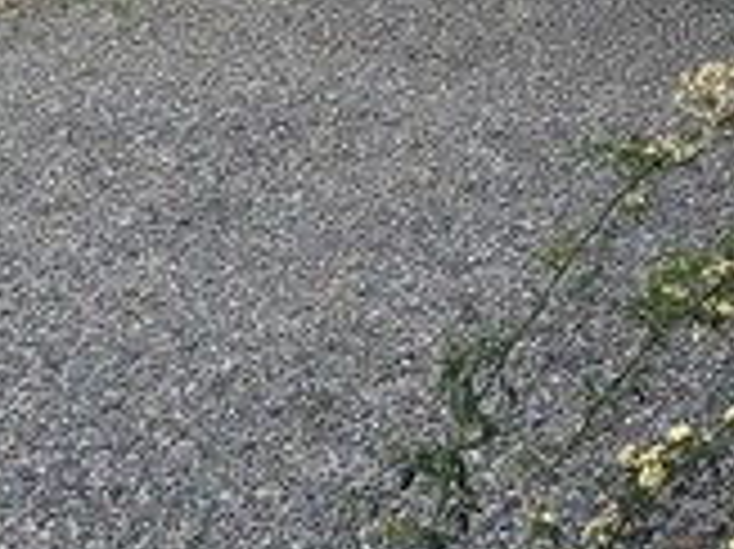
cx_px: 455
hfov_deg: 19.2
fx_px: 2161
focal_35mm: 102
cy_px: -112
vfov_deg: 14.0
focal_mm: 5.7
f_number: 1.5
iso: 50
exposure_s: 1/427
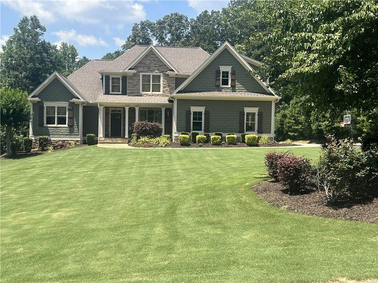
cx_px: 189
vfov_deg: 35.1
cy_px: 142
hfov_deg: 45.8
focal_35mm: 41
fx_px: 448
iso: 50
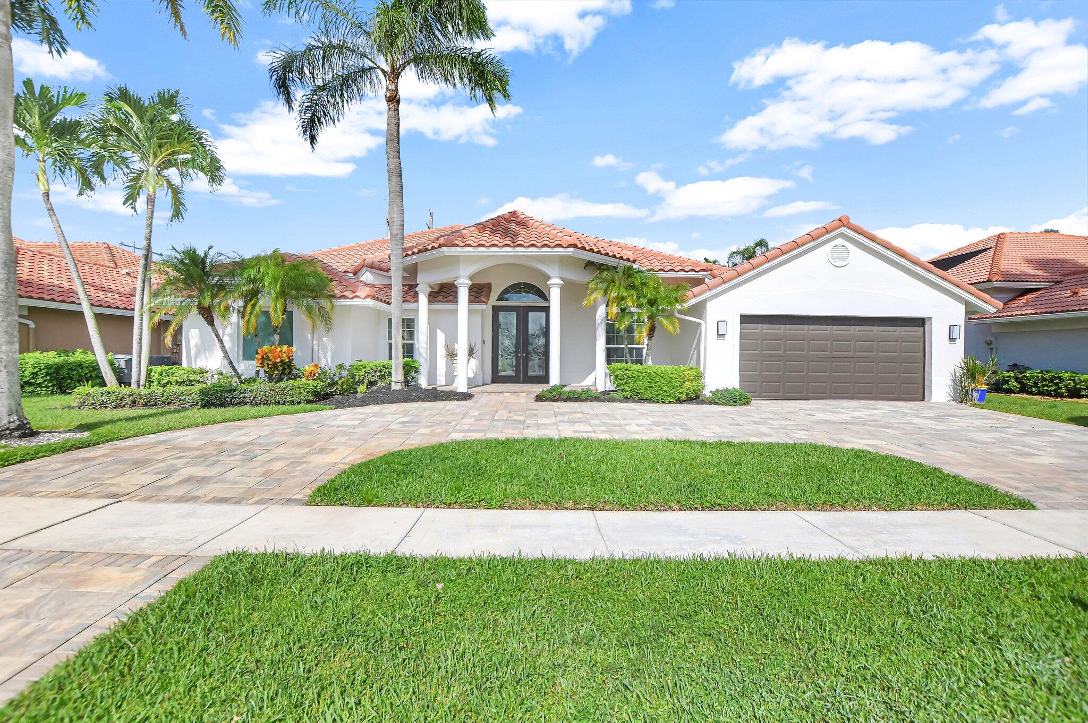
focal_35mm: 15
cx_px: 544
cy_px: 362
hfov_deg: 100.4
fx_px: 453
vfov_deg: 77.2
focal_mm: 10
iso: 1000
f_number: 8
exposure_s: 1/6400
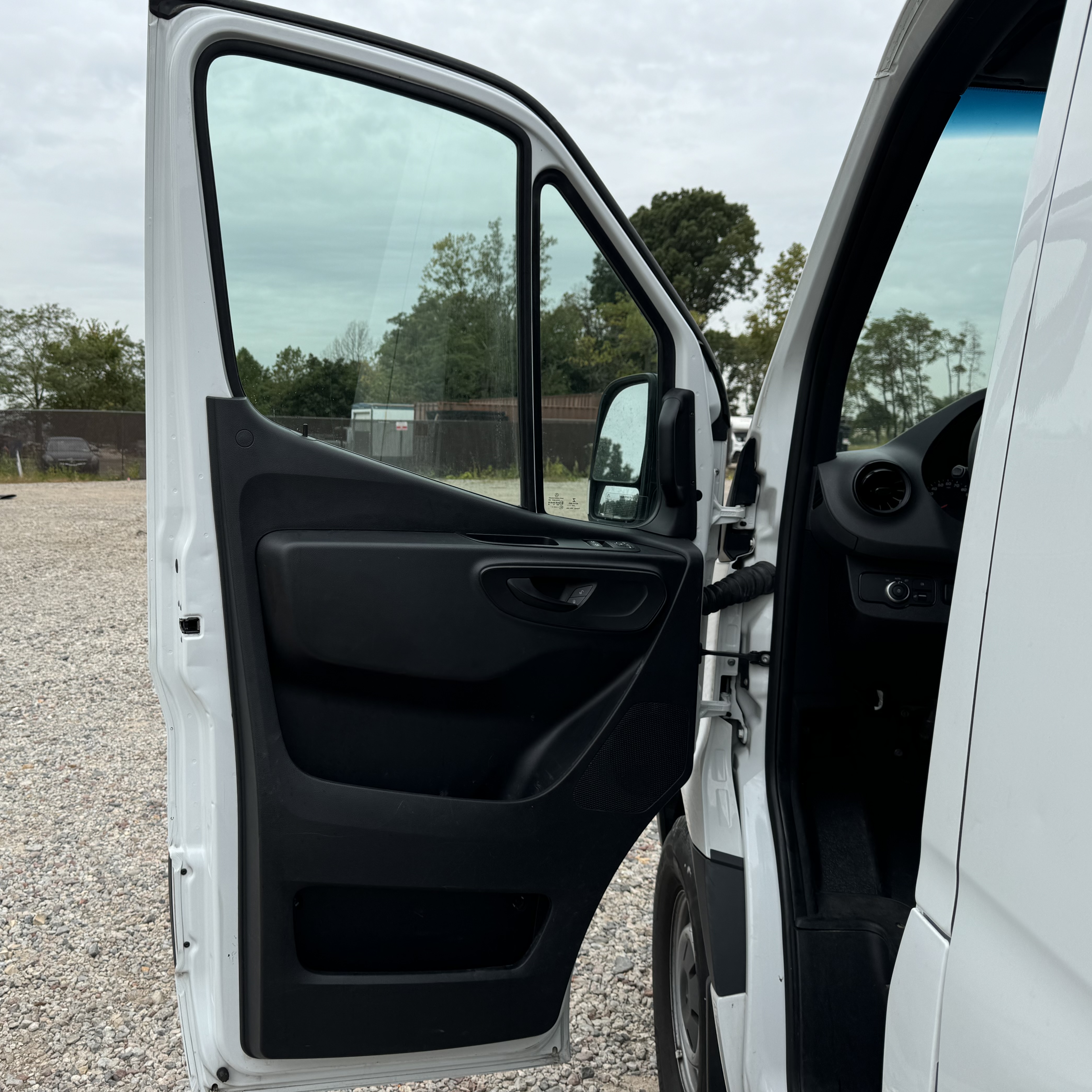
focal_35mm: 29
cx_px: 408
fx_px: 1035
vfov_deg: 55.6
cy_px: 533
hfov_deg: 55.0
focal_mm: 6.76
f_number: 1.78
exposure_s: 1/2506
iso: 80
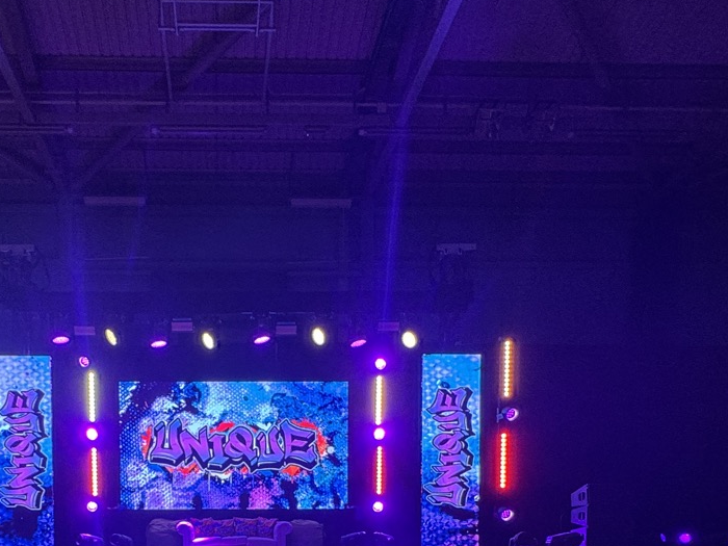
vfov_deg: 38.0
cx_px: 237
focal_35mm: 32
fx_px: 673
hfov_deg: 55.5
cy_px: 575
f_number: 2.2
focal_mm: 2.22
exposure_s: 1/120
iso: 125
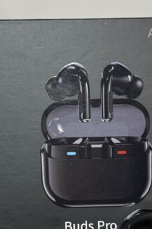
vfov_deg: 16.7
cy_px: 195
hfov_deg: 11.3
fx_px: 766
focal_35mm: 121
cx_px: 115
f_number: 1.78
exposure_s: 1/121
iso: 50
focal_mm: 6.76
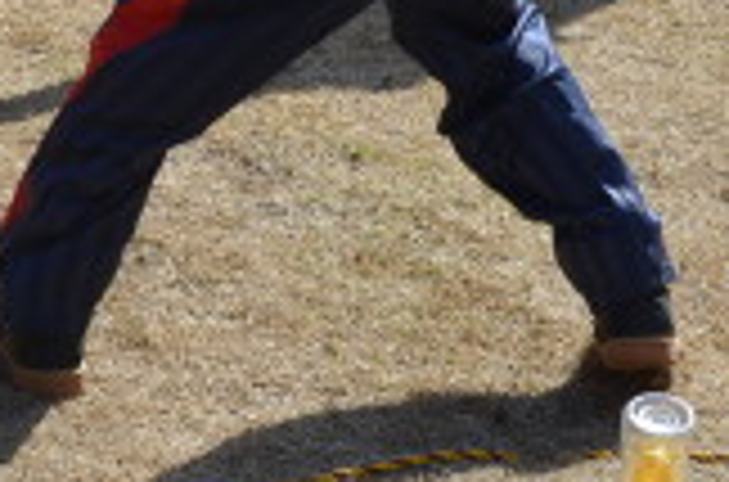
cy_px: -410
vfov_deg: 8.5
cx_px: 230
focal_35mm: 154
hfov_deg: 13.3
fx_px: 3109
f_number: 8
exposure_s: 1/250
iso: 160
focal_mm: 26
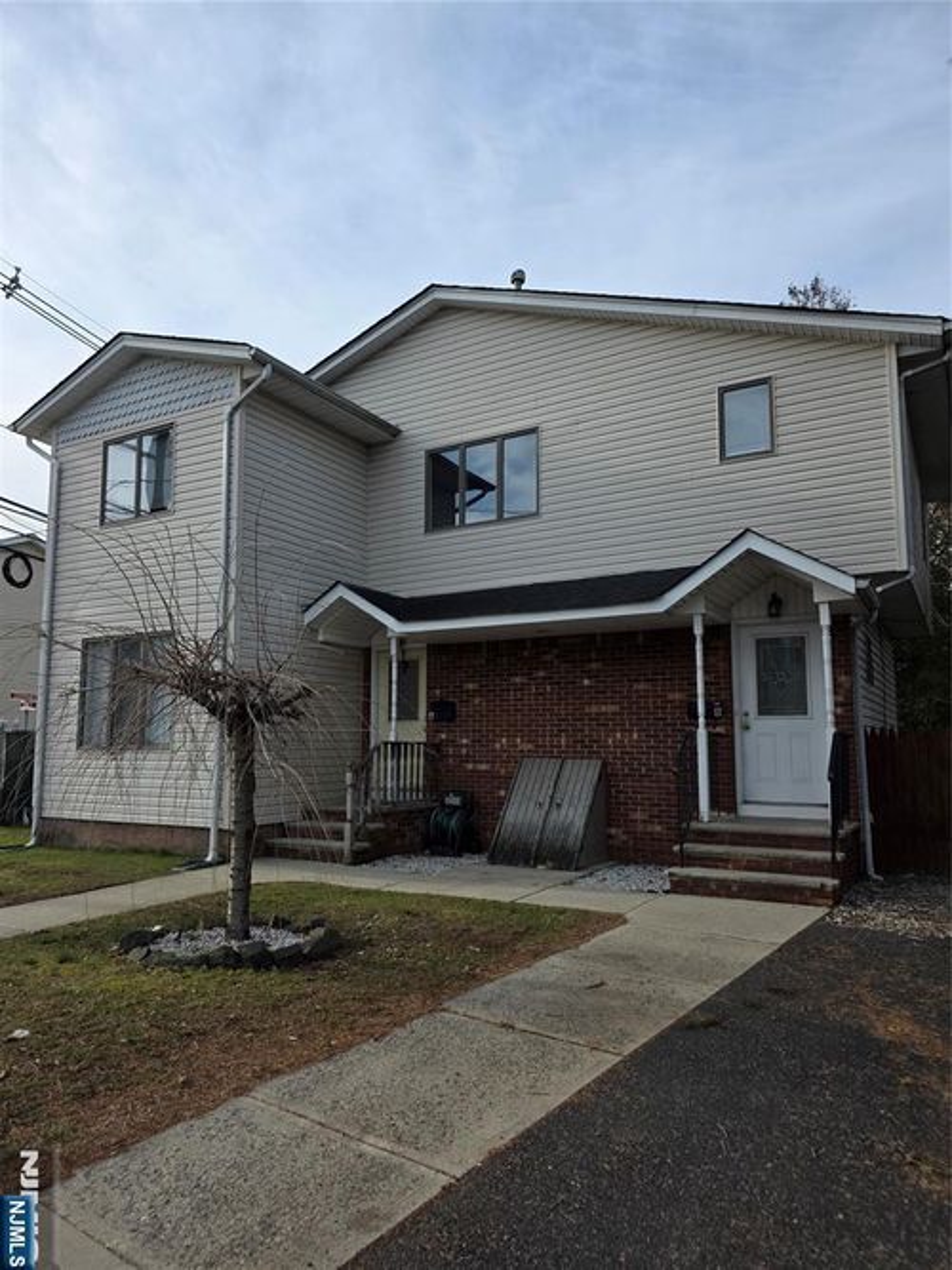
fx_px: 844
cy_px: 635
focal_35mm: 23
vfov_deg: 73.9
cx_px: 476
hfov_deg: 58.9
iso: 80
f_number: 1.7
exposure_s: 1/3521
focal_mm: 6.3
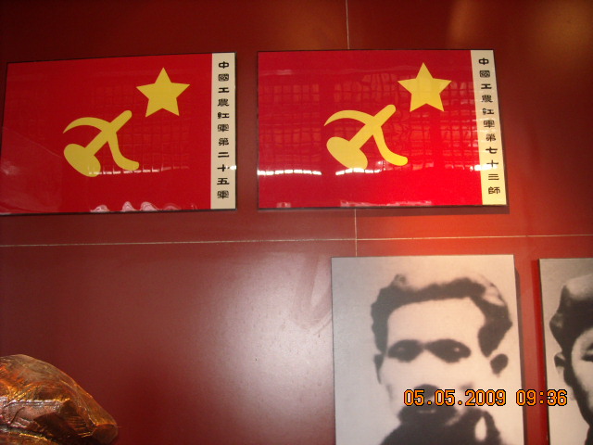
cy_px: 222
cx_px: 296
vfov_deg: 40.7
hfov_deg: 52.6
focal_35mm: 35
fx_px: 600
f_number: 2.8
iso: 200
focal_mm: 5.7
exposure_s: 1/30
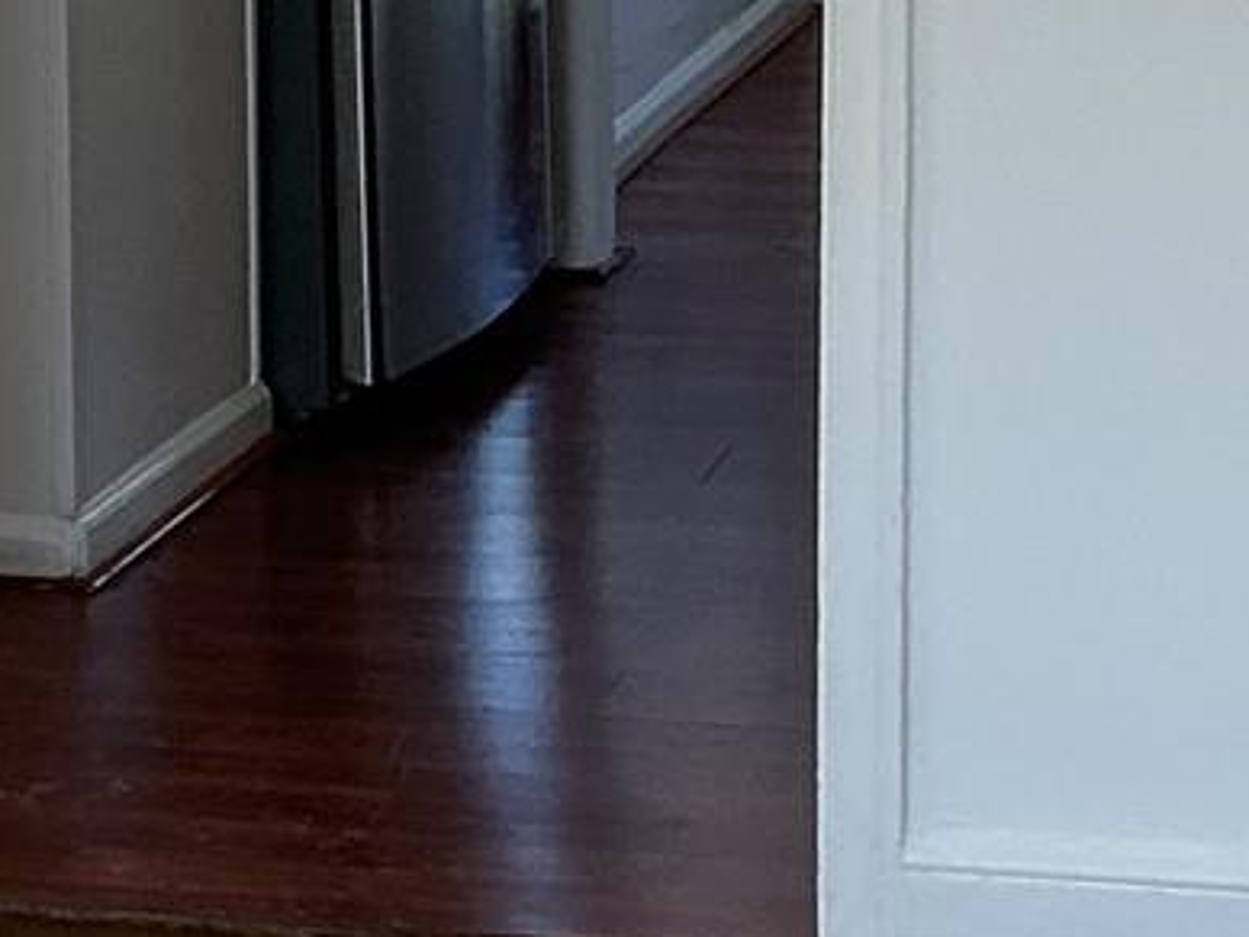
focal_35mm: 153
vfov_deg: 9.7
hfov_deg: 12.5
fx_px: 5520
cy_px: 232
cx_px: -341
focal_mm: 3
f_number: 1.8
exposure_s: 1/120
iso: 50
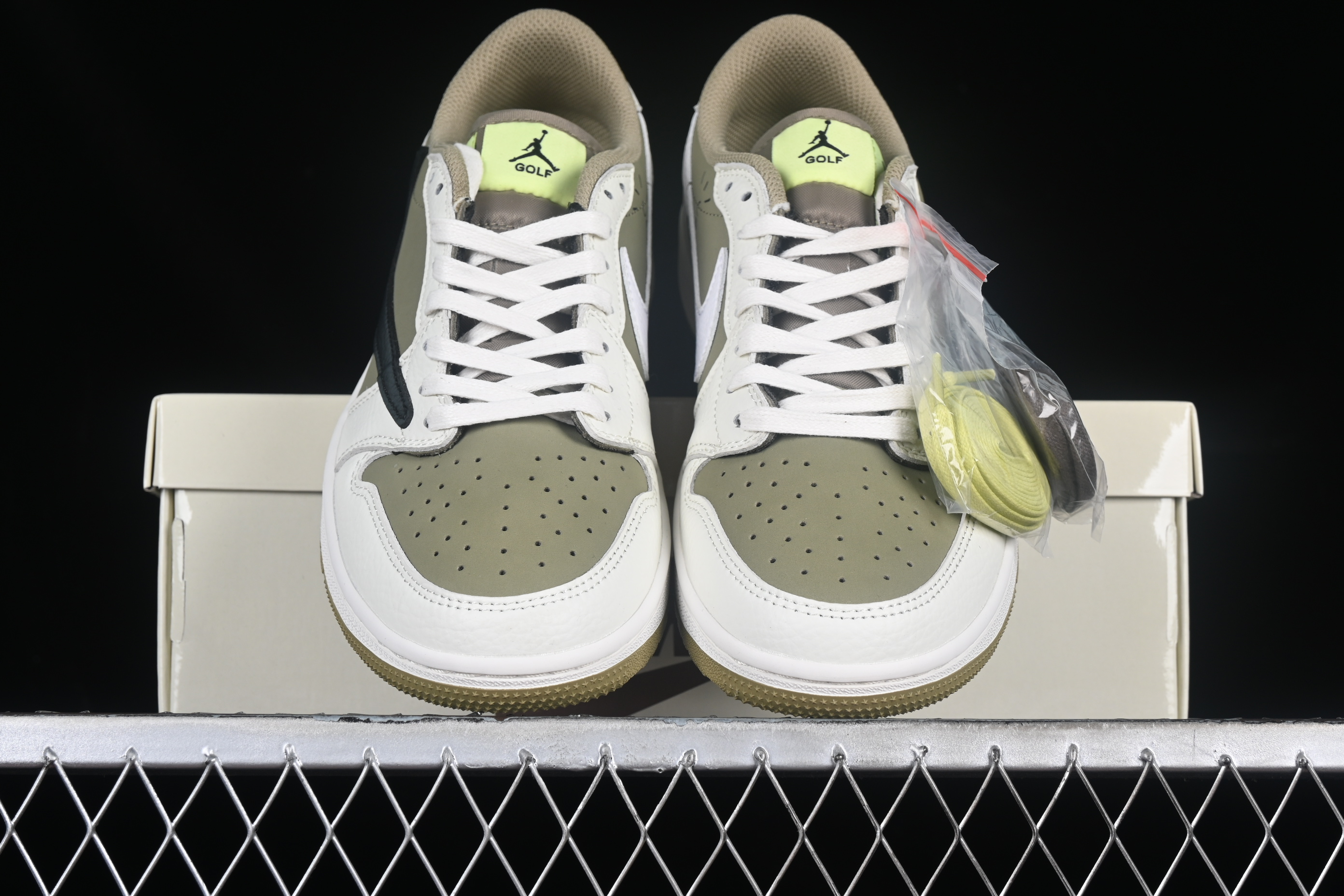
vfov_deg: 18.2
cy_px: 448
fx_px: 2800
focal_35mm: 75
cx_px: 672
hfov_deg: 27.0
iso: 160
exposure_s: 1/80
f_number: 8
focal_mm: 50
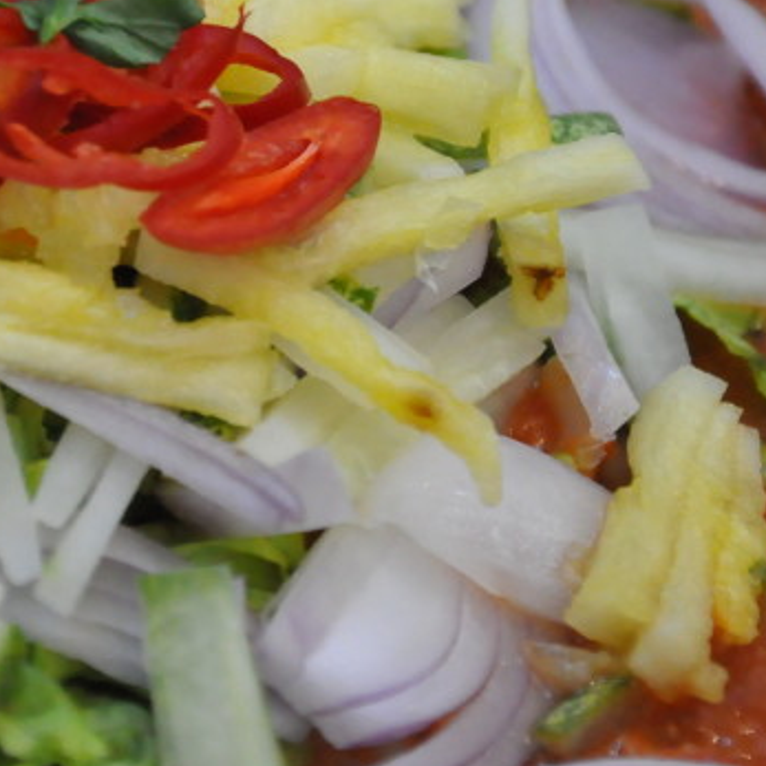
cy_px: 203
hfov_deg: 5.1
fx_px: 8662
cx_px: 148
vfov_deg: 5.1
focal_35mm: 346
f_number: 5.6
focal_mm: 92
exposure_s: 1/80
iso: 3200
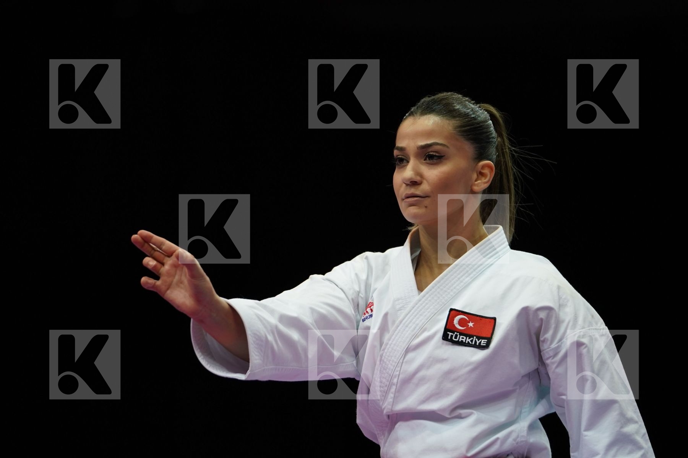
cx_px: 344
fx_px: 5504
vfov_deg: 4.8
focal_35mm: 288
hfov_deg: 7.2
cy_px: 229
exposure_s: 1/200
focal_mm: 192
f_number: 2.8
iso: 500
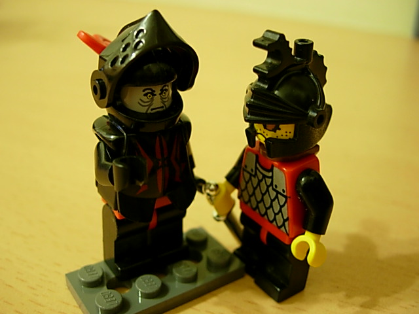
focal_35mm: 38
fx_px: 460
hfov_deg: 49.0
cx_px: 210
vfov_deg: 37.7
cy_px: 157
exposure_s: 1/4
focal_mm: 7.8
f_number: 2.8
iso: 158
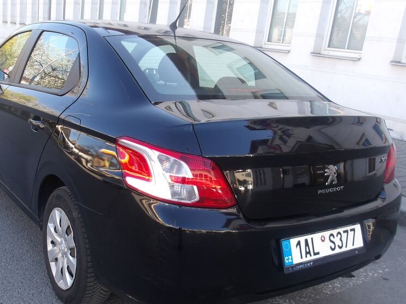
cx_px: 161
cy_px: 164
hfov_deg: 49.8
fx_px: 434
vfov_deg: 38.6
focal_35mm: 37
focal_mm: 4.9
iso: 100
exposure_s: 1/148
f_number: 3
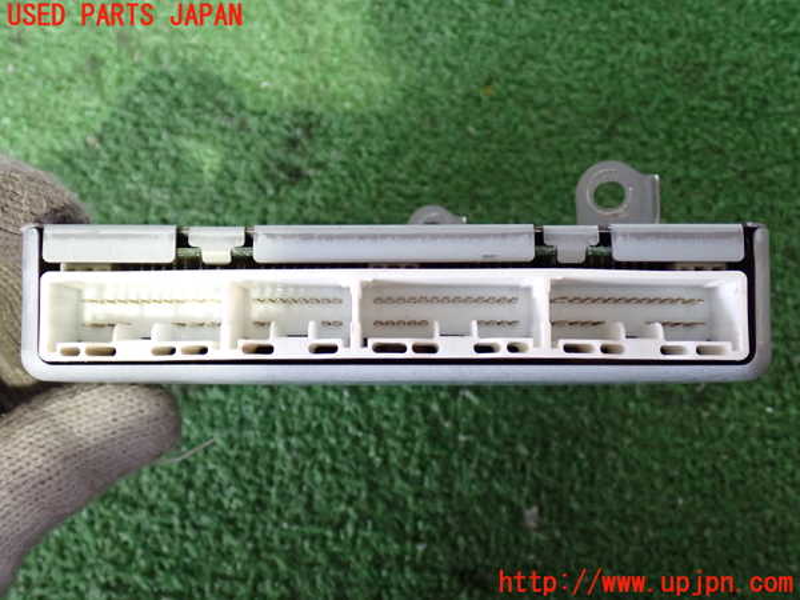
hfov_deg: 45.8
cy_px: 300
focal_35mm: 41
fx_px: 948
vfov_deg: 35.1
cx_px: 400
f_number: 2.8
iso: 800
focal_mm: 7.31
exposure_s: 1/30
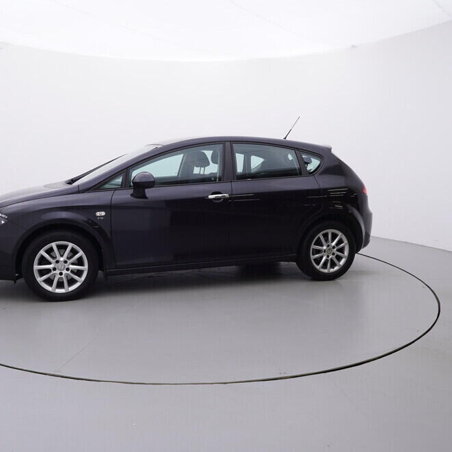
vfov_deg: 54.6
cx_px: 181
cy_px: 227
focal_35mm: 30
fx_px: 438
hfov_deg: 54.2
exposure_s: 1/80
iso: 200
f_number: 5
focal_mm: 15
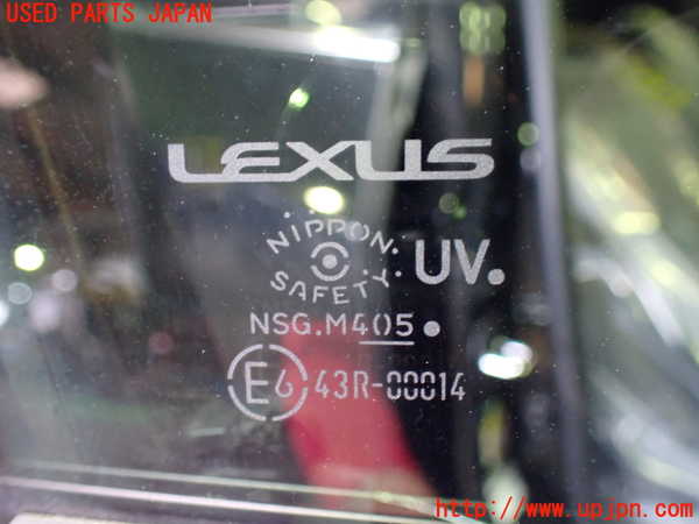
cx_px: 350
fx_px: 606
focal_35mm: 30
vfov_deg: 46.8
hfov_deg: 60.0
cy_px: 262
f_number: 2.3
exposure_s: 1/30
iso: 1000
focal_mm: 5.4
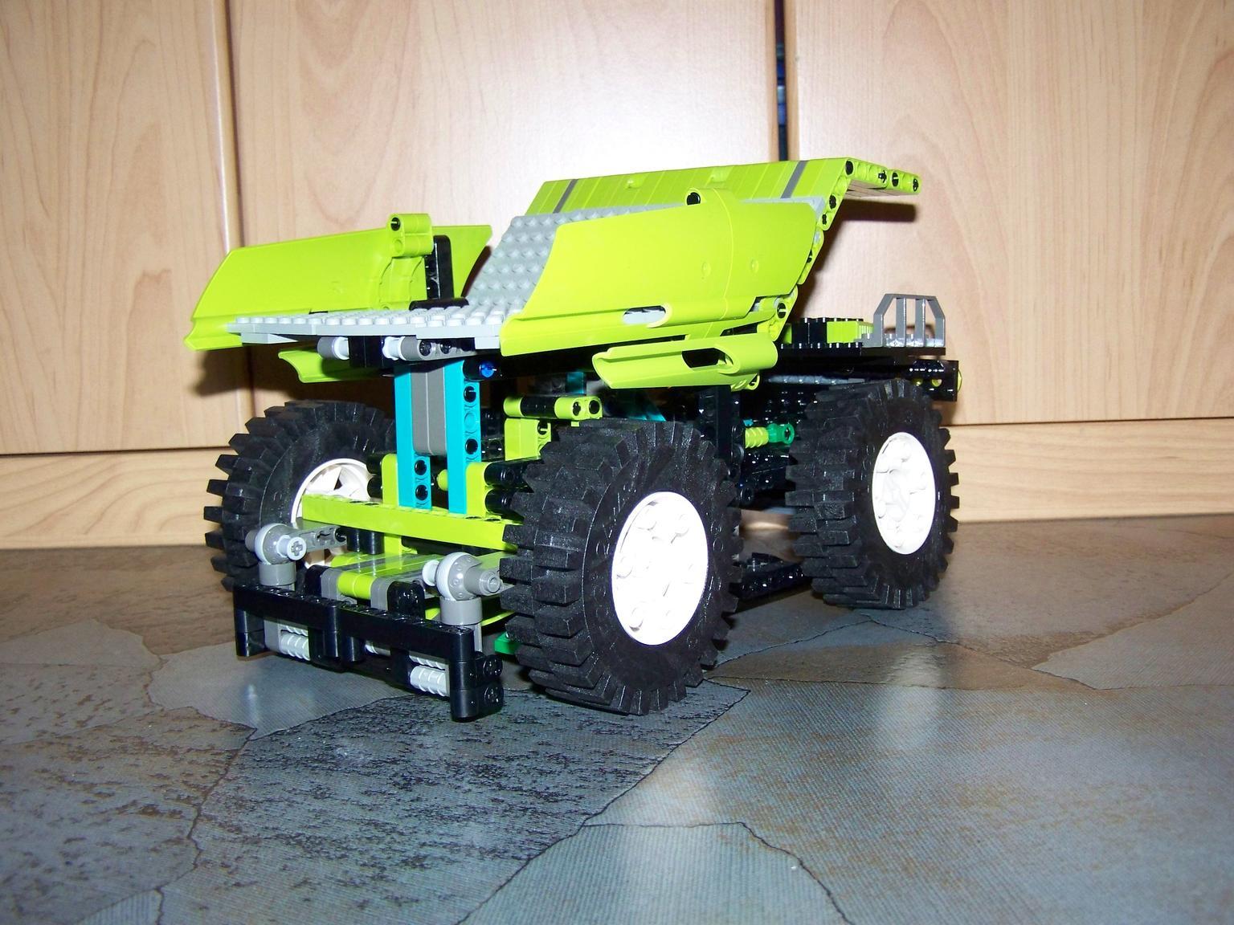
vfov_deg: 37.7
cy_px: 462
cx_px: 617
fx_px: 1355
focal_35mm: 38
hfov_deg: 49.0
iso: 200
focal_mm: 6.3
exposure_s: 1/30
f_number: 2.8
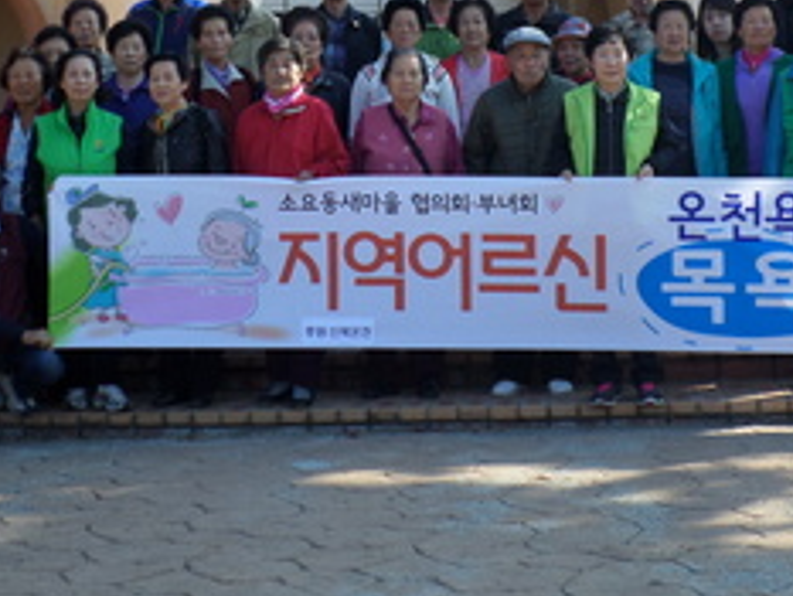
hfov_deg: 23.5
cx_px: 459
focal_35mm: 83
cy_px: 31
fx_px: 1902
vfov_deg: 17.5
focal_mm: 7.8
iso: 80
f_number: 3.2
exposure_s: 1/350
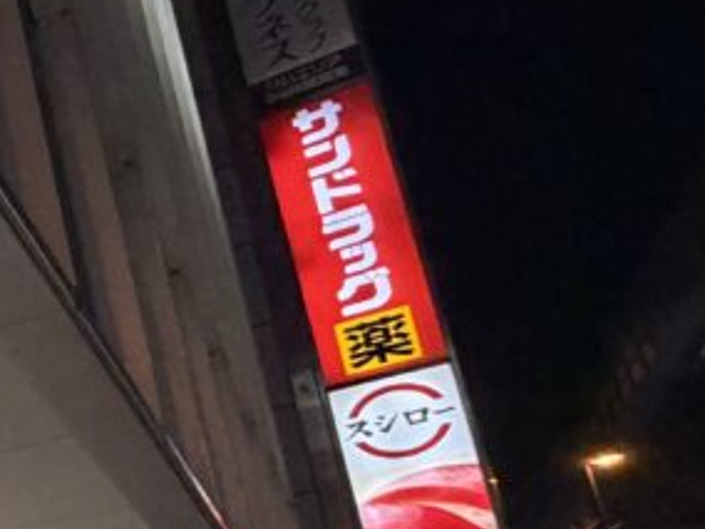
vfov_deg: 21.9
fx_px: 1283
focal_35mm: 63
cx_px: -819
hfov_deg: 17.4
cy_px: 604
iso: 320
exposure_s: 1/100
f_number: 2.2
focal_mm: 2.22
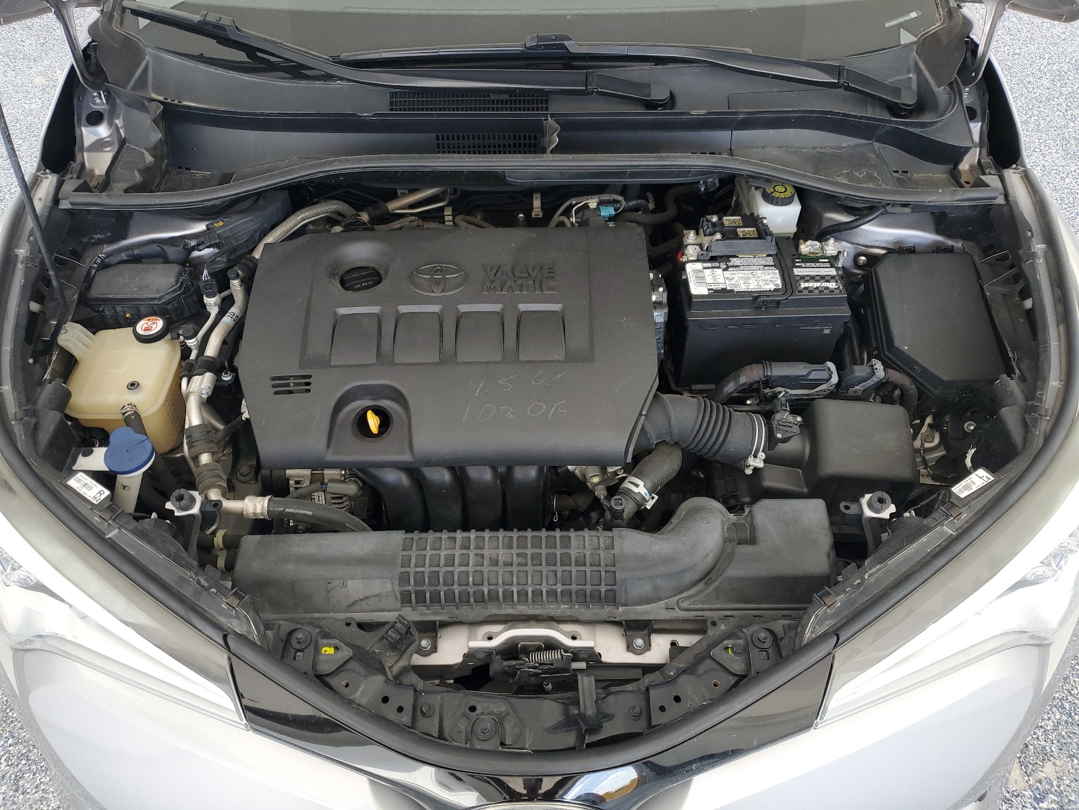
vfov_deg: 53.1
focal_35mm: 26
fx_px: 810
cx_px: 540
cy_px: 405
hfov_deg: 67.3
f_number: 1.5
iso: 50
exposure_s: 1/141
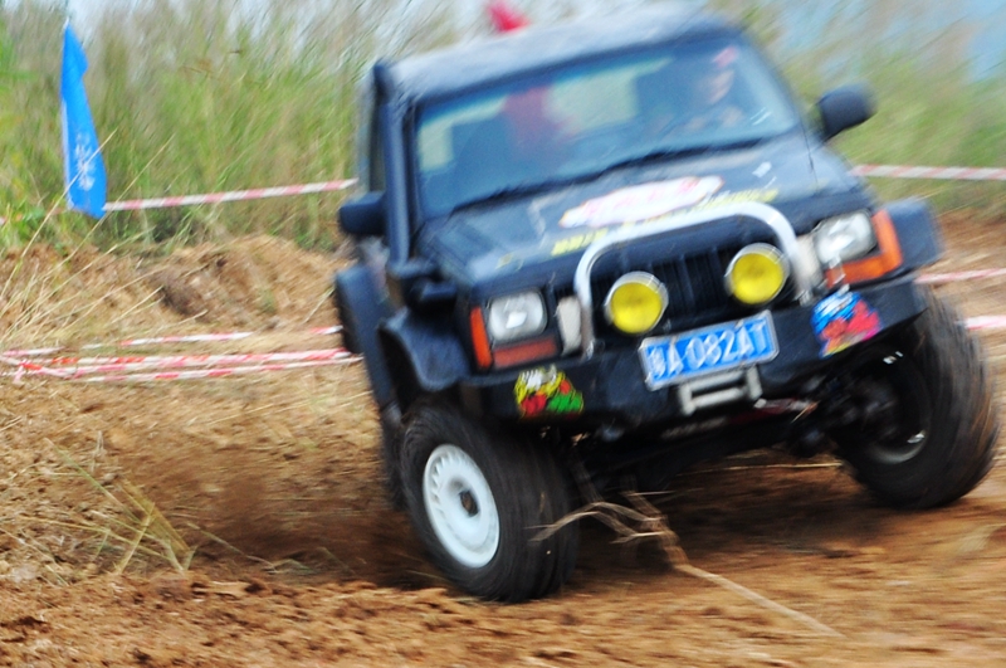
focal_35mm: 75
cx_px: 503
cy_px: 334
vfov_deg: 18.1
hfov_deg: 27.0
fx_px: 2093
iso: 200
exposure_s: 1/50
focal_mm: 50
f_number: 18
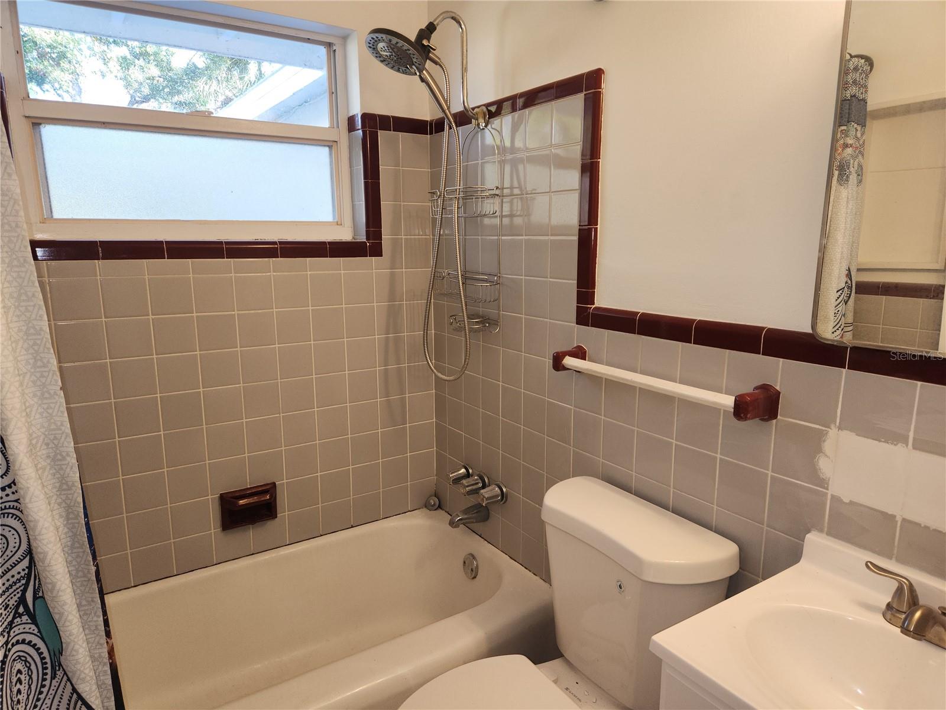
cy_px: 355
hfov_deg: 73.9
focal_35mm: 23
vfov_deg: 58.9
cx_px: 473
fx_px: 629
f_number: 1.8
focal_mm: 5.4
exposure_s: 1/60
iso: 40
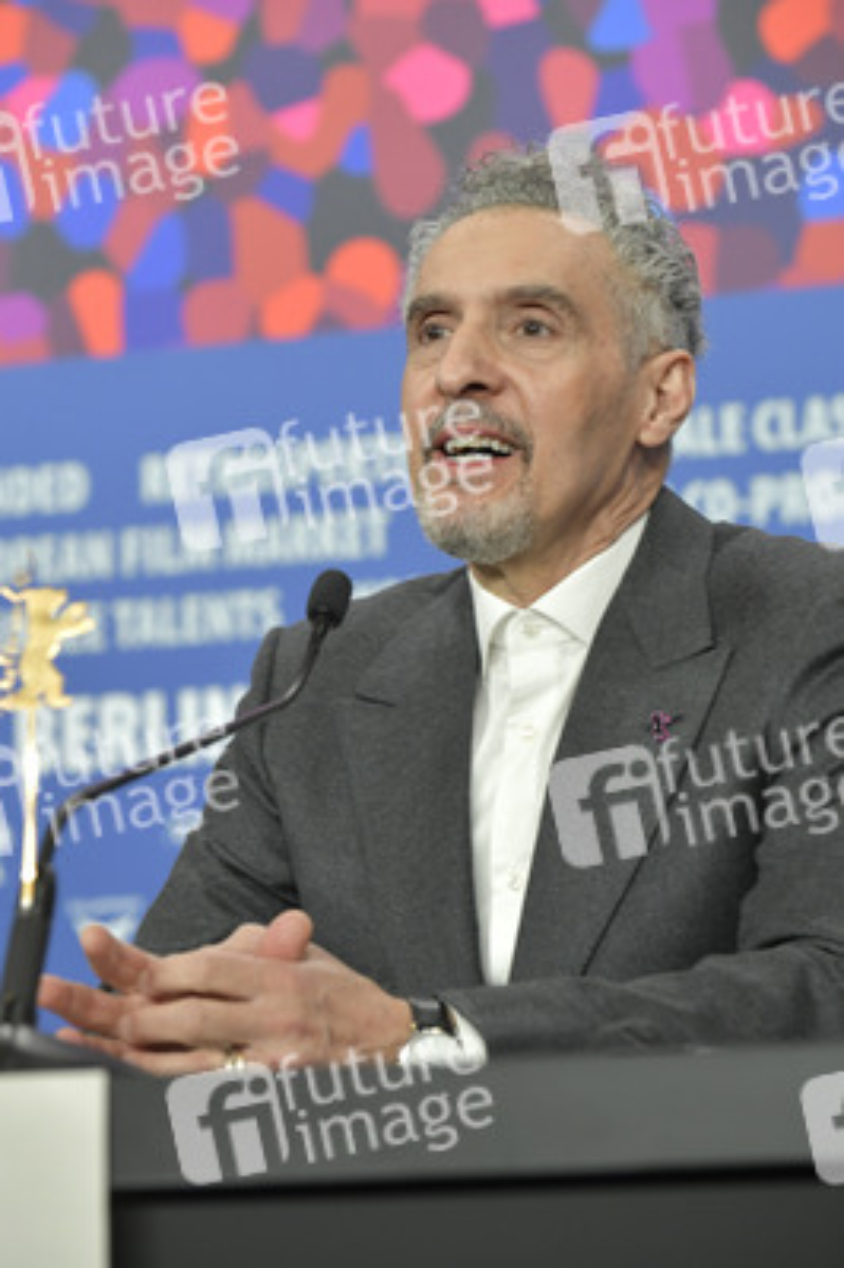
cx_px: 422
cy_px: 634
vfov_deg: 14.7
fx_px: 4931
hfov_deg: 9.8
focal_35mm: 140
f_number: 5.6
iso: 2000
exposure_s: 1/250
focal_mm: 140
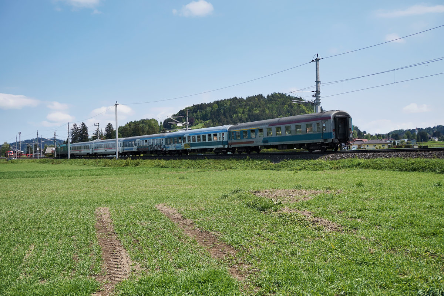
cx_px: 222
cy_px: 148
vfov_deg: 30.8
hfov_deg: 45.0
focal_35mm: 44
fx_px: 536
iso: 200
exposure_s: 1/2000
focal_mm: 29
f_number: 4.5
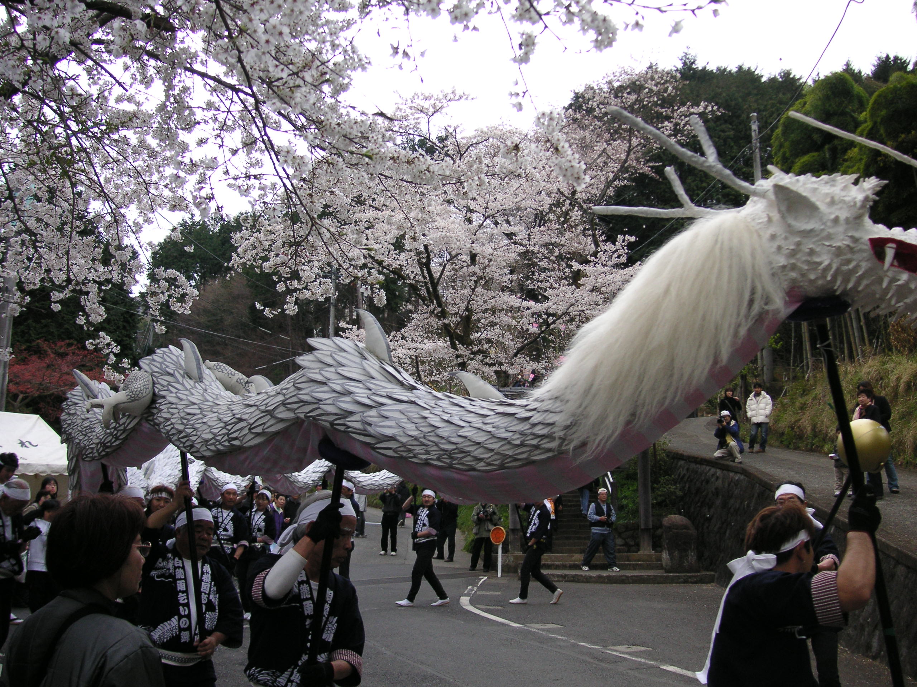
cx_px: 458
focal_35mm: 37
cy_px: 344
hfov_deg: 50.1
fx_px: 980
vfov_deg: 38.7
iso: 50
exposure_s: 1/250
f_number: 2.8
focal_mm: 6.1
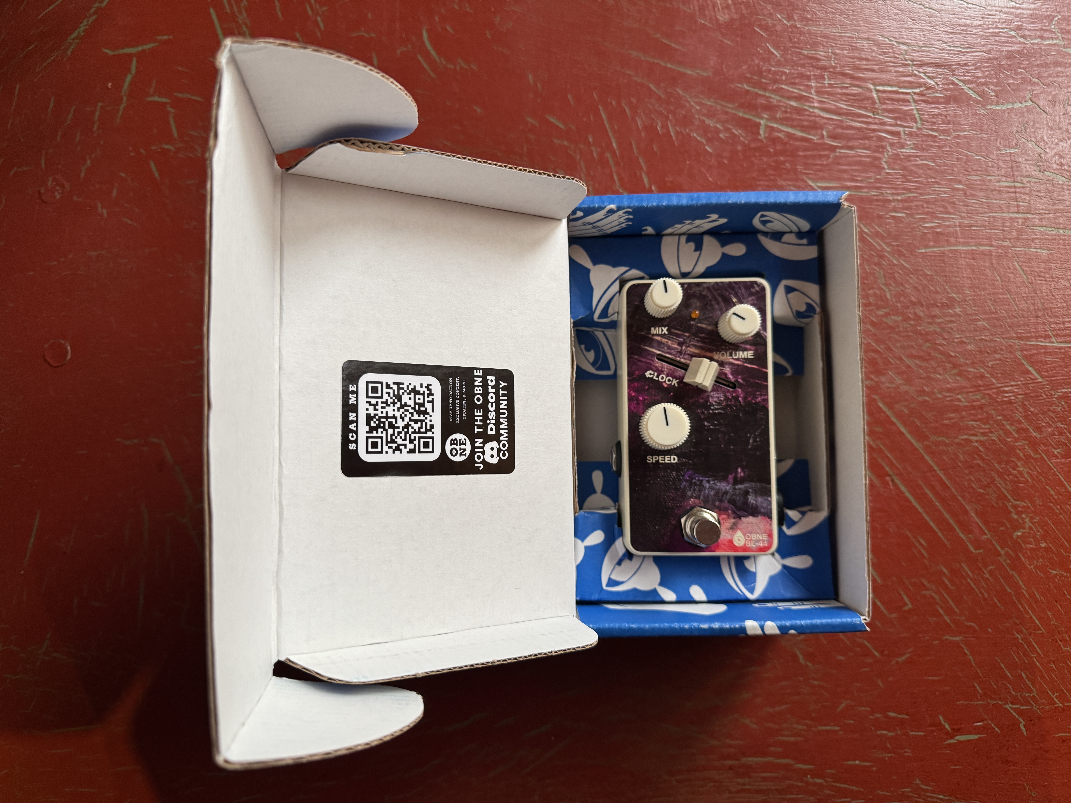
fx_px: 743
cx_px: 536
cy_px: 402
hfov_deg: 71.6
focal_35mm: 24
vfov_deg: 56.8
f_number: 1.78
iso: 320
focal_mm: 6.76
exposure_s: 1/50
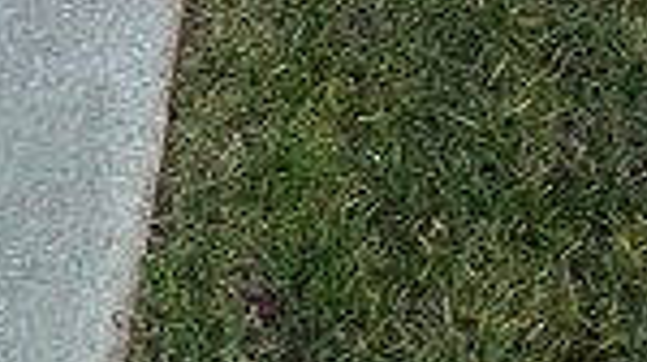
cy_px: -1422
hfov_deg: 22.0
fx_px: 1662
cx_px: 397
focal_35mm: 97
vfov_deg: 6.5
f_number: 1.8
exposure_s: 1/167
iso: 32
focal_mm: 1.57
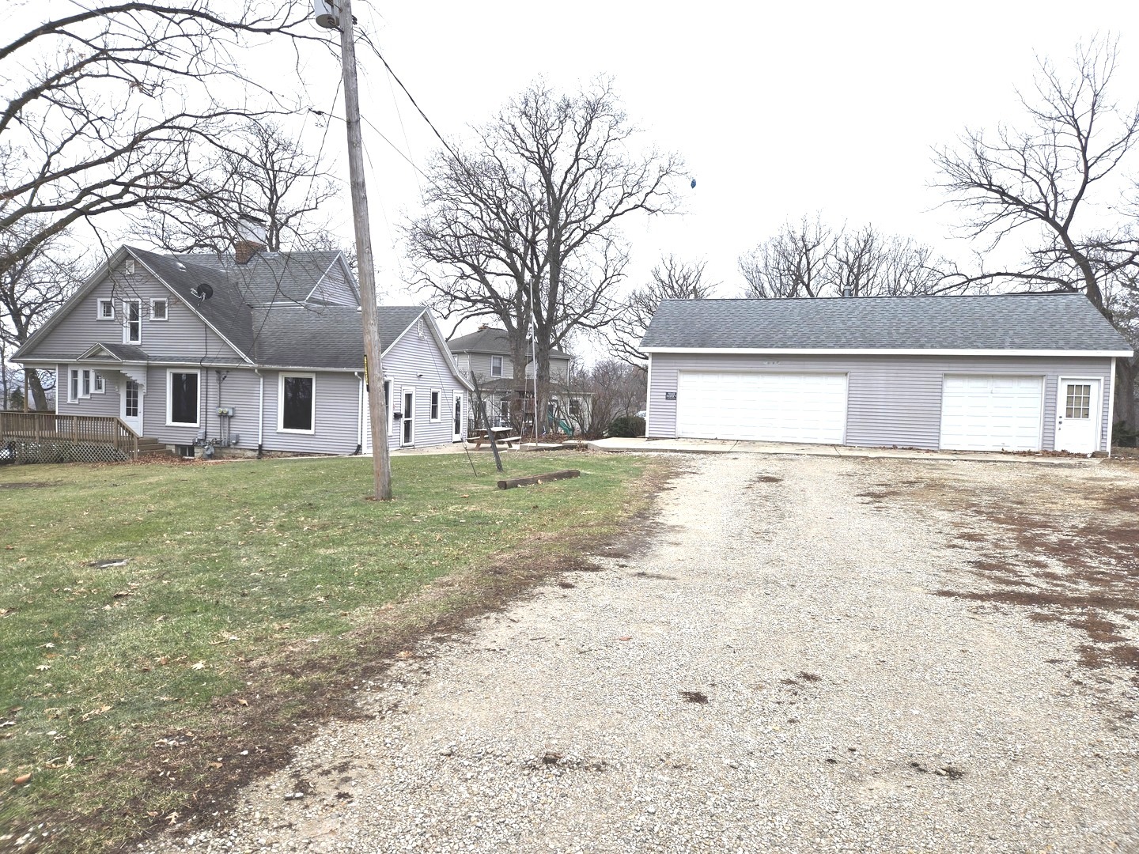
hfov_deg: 73.9
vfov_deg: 58.9
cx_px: 570
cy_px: 427
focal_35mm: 23
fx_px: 757
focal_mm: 5.4
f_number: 1.8
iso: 25
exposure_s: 1/640
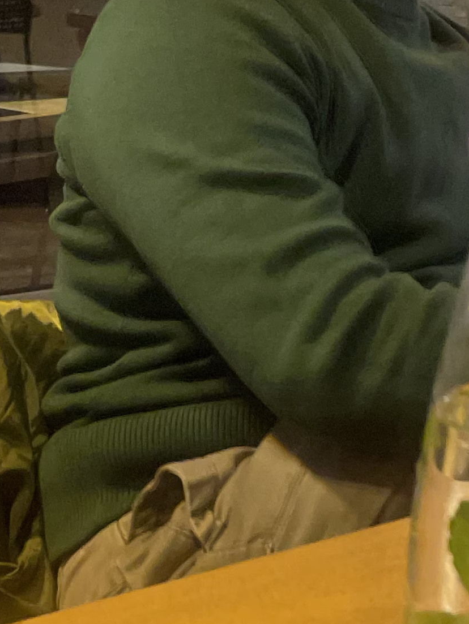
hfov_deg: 15.5
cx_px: 370
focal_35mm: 95
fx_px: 1715
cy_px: 537
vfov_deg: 20.3
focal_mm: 4.2
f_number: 1.6
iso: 320
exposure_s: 1/33
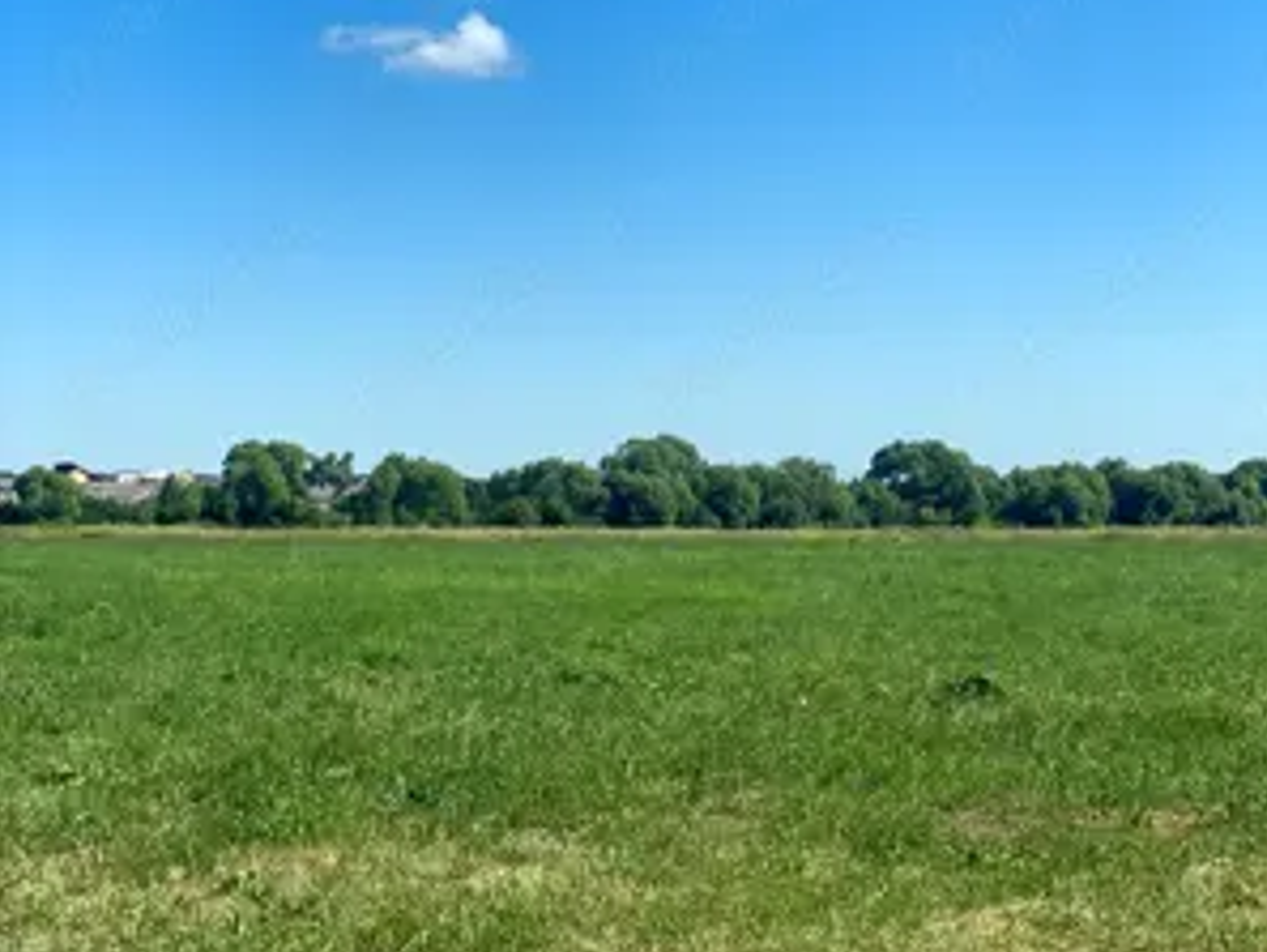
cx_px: 636
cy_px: 380
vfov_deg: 21.0
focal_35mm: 70
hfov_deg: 27.8
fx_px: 2563
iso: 20
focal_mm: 6
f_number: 2
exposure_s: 1/1916
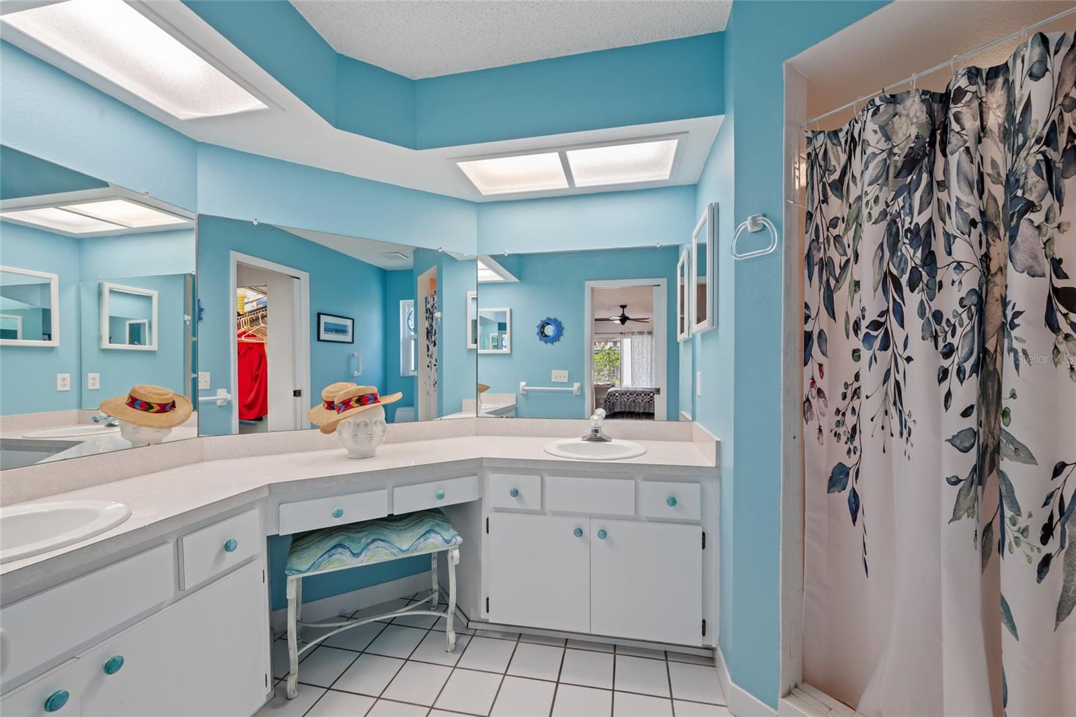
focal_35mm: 14
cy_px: 358
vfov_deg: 81.2
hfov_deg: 104.2
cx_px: 538
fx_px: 418
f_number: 9
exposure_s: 1/2.5
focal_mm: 14
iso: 250
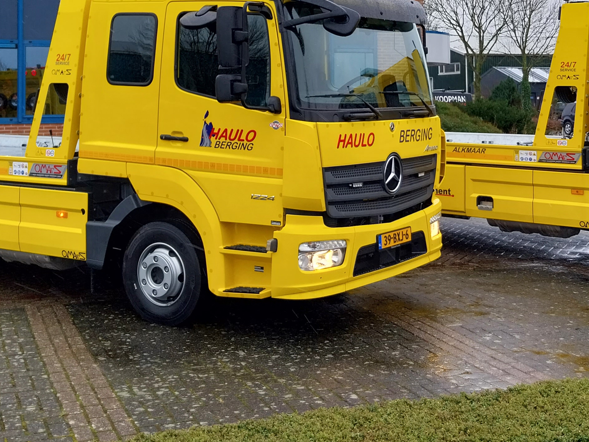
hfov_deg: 34.3
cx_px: 297
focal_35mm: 56
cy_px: 58
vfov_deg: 25.4
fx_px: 953
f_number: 1.8
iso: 25
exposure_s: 1/100
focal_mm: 4
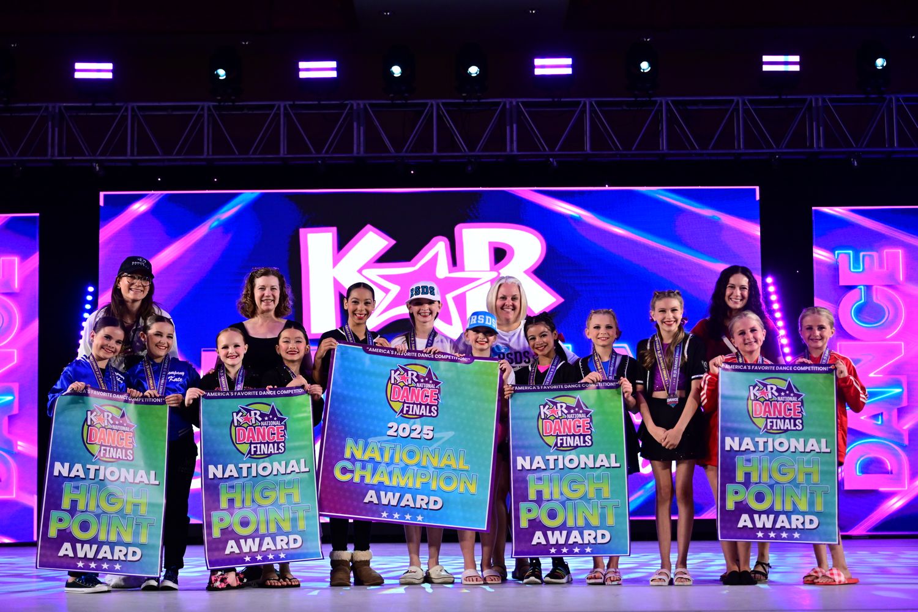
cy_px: 306
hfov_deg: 32.4
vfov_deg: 21.9
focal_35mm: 62
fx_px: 1581
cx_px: 459
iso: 2500
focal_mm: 62
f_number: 3.2
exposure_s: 1/1000
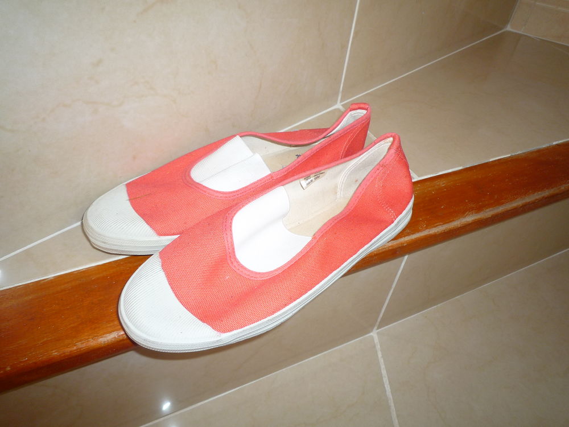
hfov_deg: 69.4
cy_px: 214
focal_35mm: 25
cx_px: 284
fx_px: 411
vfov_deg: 54.9
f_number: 2.8
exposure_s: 1/30
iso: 100
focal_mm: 4.4
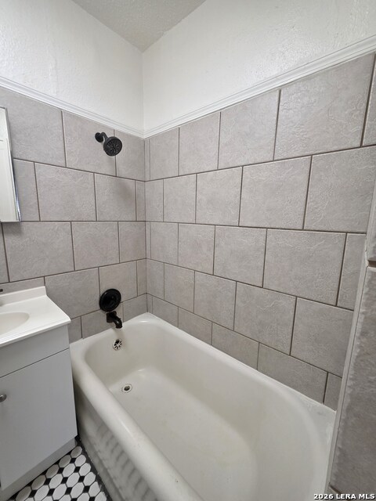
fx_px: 188
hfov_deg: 89.9
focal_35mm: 13
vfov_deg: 106.2
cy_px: 250
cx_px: 188
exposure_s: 1/120
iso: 250
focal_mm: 2.2
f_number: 1.9
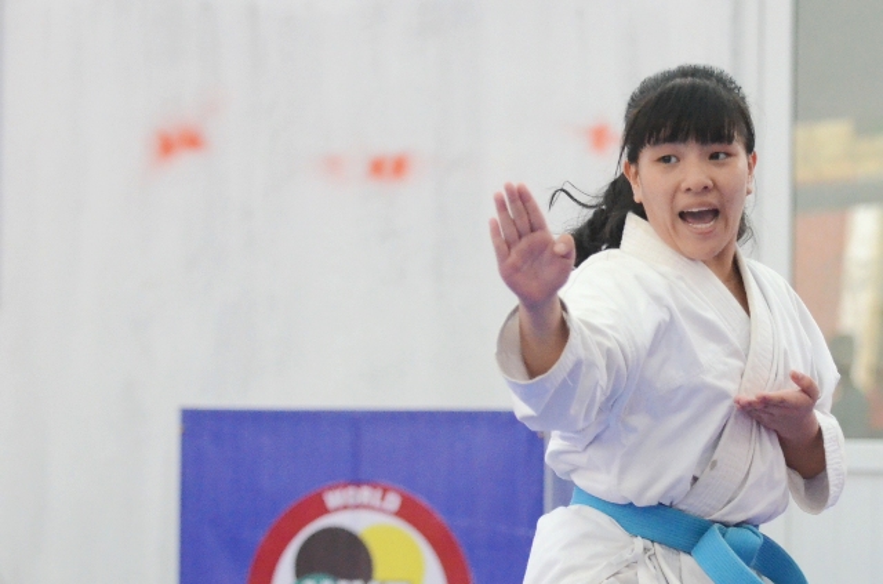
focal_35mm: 135
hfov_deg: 15.2
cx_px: 442
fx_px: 3302
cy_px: 292
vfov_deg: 10.1
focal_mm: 90
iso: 3200
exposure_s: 1/500
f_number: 2.8
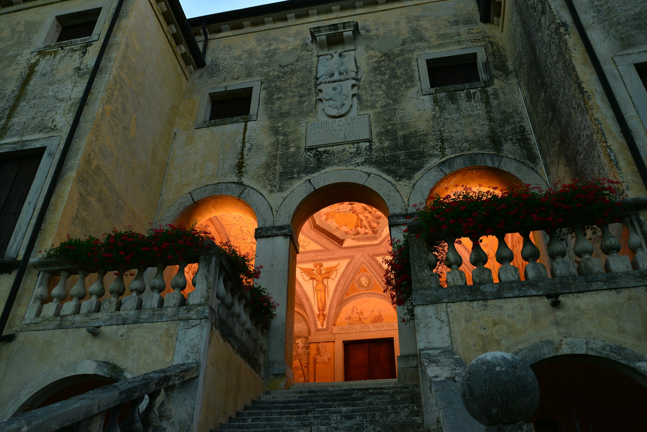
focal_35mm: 29
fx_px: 521
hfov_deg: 63.6
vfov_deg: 45.0
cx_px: 324
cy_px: 216
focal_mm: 29
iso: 500
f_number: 6.3
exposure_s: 1/10
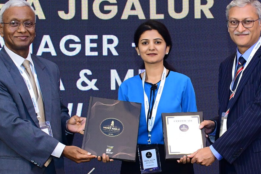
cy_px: 109
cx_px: 221
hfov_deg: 18.5
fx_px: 790
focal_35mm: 109
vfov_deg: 12.5
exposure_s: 1/125
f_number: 5.6
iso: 1250
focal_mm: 23
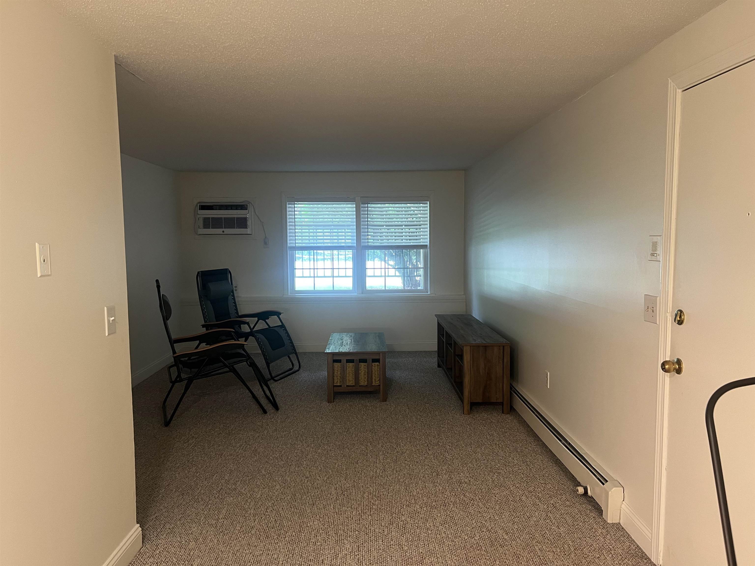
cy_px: 283
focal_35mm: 26
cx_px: 378
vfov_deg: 53.1
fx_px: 567
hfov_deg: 67.3
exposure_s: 1/60
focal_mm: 5.7
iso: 250
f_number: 1.5
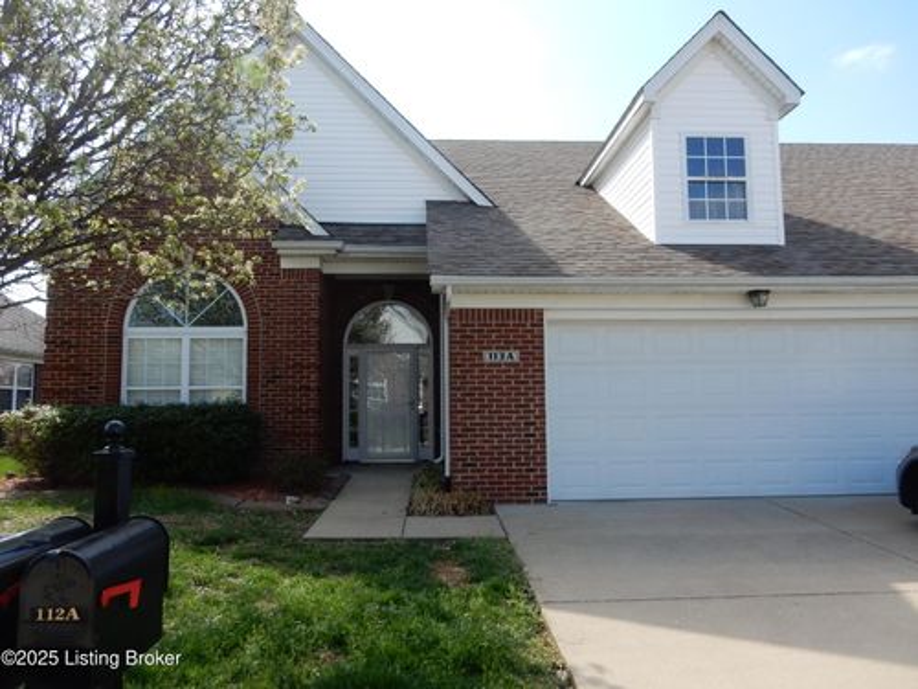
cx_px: 459
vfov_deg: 54.9
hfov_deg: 69.4
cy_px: 344
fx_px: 663
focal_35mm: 25
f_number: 3.7
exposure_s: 1/640
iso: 125
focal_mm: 4.5
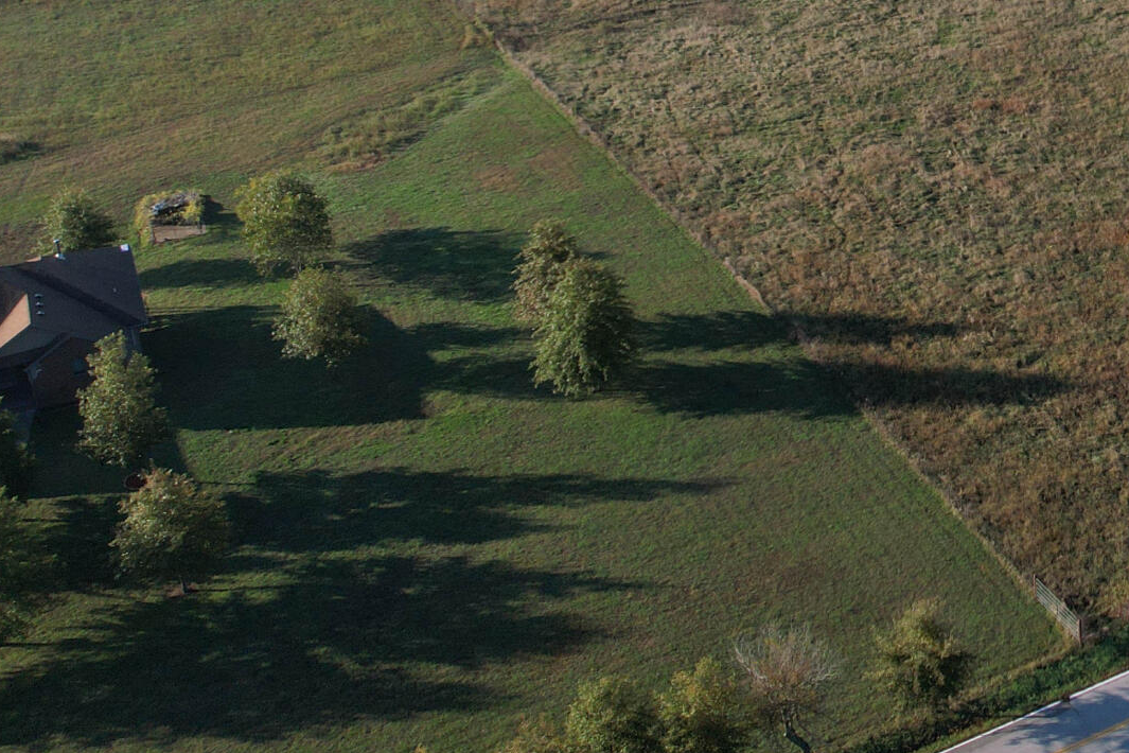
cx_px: 1287
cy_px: -144
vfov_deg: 20.5
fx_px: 1944
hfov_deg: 28.9
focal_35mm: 62
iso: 140
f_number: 2.8
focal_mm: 8.38
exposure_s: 1/400
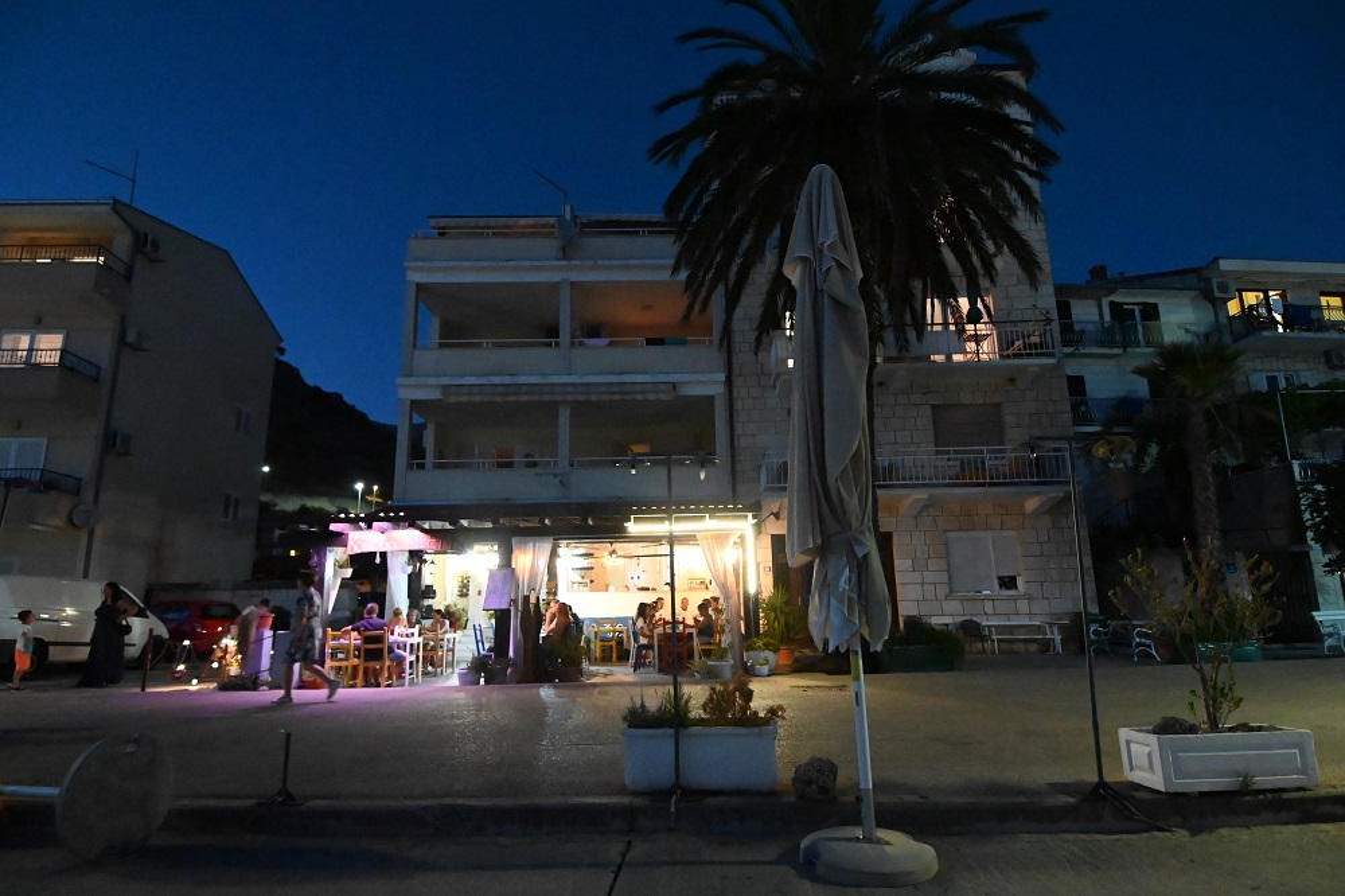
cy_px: 448
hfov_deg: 57.2
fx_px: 1232
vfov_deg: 39.9
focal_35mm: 33
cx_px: 672
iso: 12800
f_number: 4.5
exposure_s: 1/40
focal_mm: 22
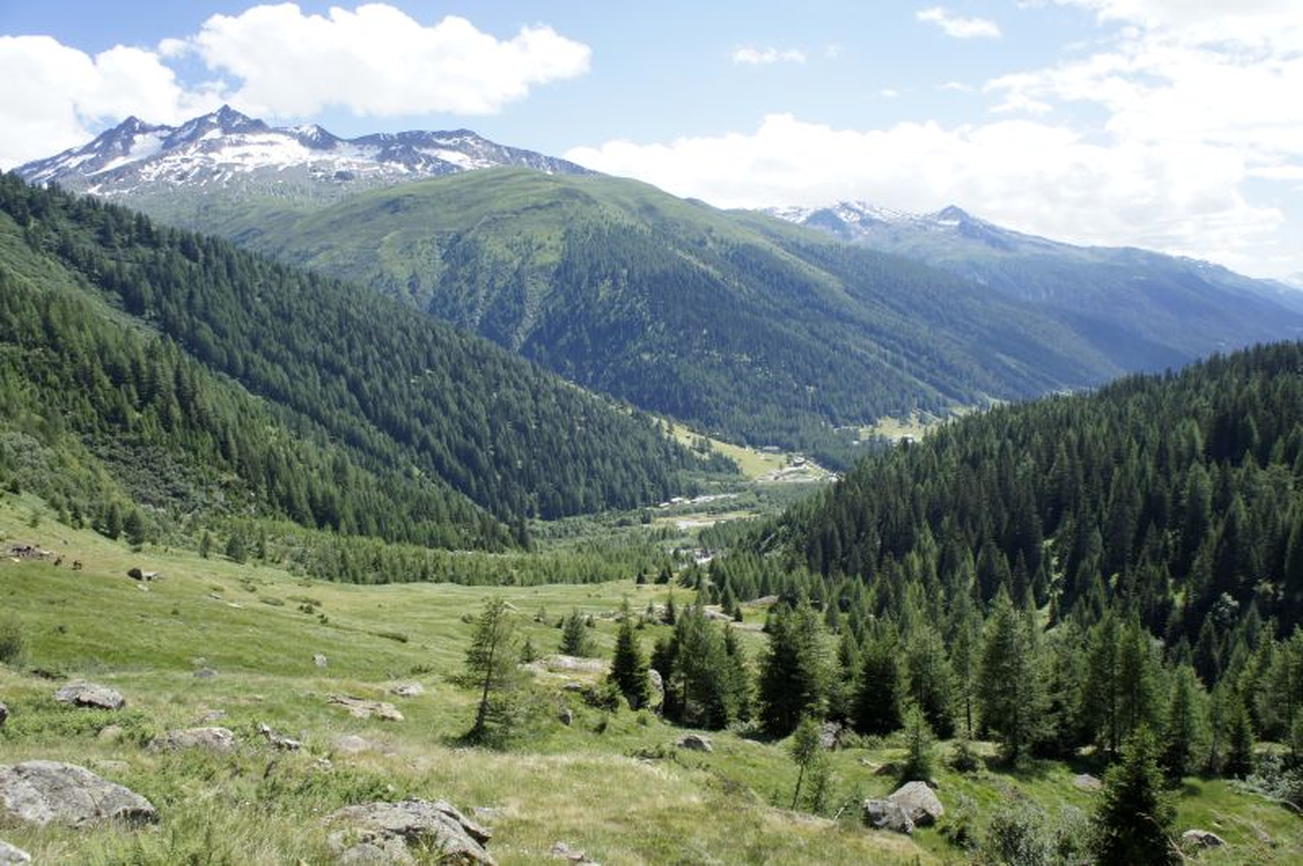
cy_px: 433
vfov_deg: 47.9
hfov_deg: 67.4
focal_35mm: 27
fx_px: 976
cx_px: 652
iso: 200
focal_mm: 18
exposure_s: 1/250
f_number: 7.1
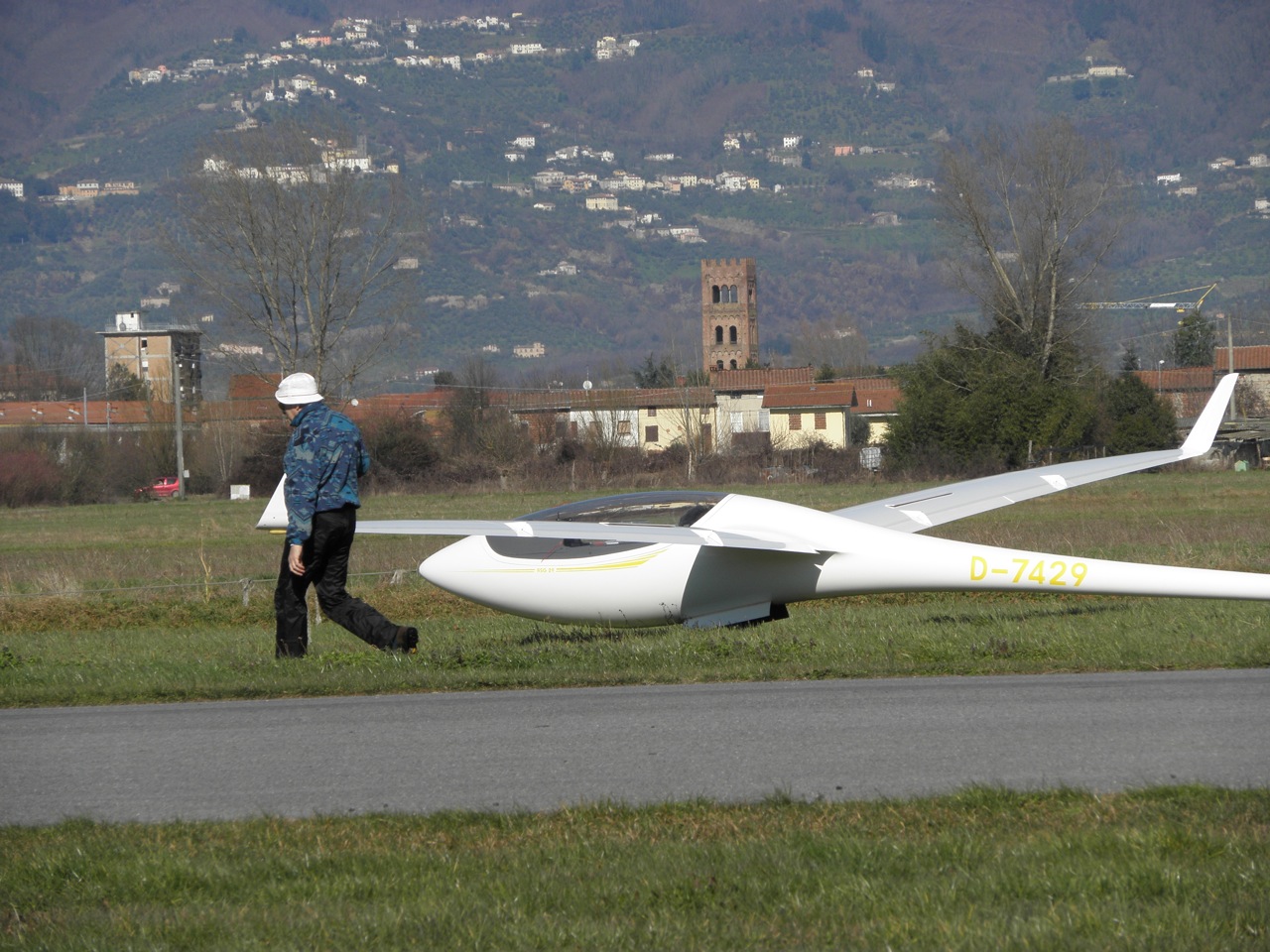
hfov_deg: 6.1
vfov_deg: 4.6
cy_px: 476
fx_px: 11887
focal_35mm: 324
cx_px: 635
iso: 64
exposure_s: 1/500
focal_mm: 57.71
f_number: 5.6
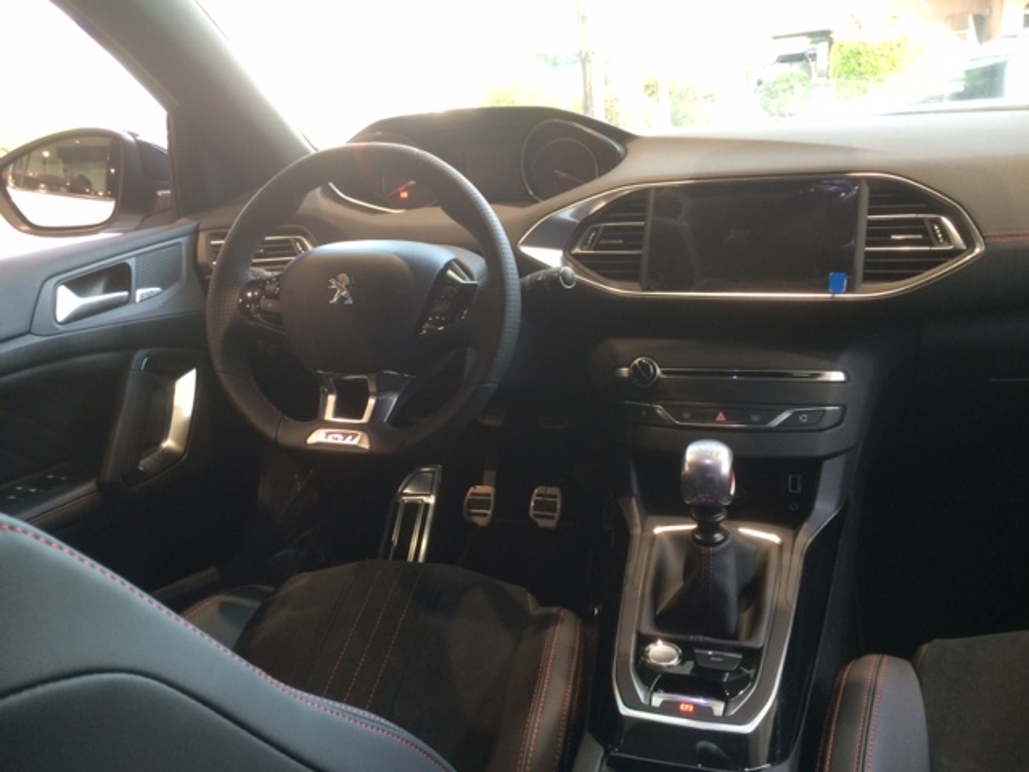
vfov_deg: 48.2
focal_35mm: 29
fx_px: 862
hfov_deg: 61.7
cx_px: 514
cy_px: 386
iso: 80
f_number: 2.2
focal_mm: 4.15
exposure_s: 1/30
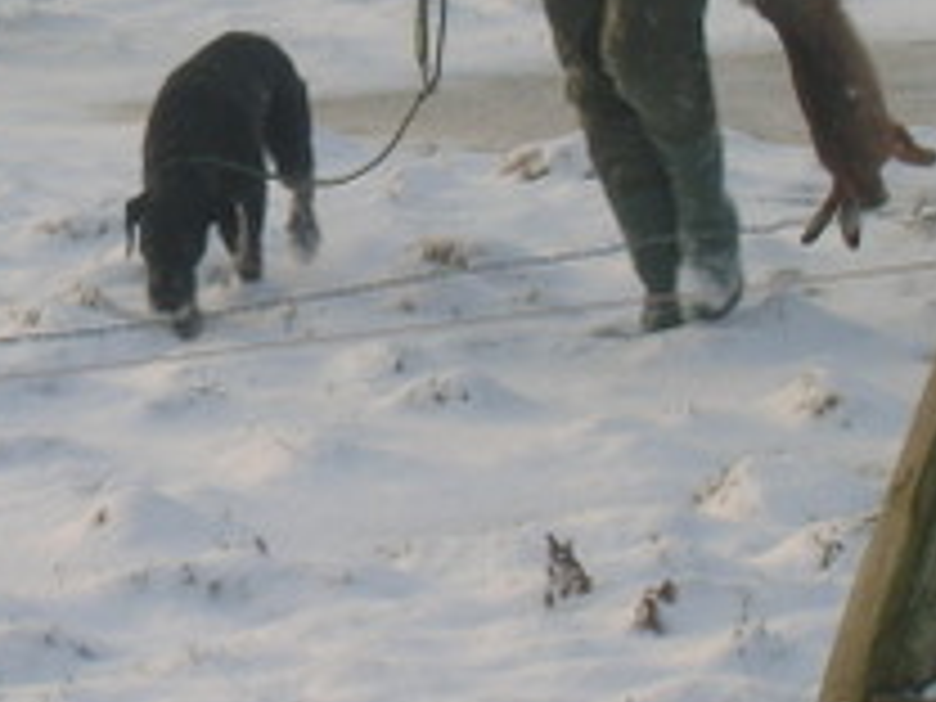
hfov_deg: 7.5
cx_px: 81
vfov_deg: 5.6
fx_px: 7165
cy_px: 90
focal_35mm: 265
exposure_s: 1/104
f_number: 7.4
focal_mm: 14.3
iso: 50
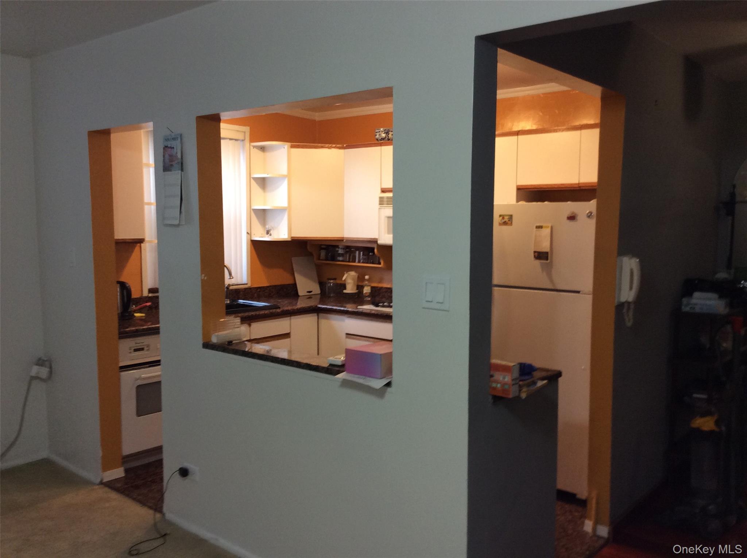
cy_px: 279
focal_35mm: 32
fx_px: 689
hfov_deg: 56.9
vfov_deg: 44.0
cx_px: 374
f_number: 2.4
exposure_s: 1/24
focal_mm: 3.3
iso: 64
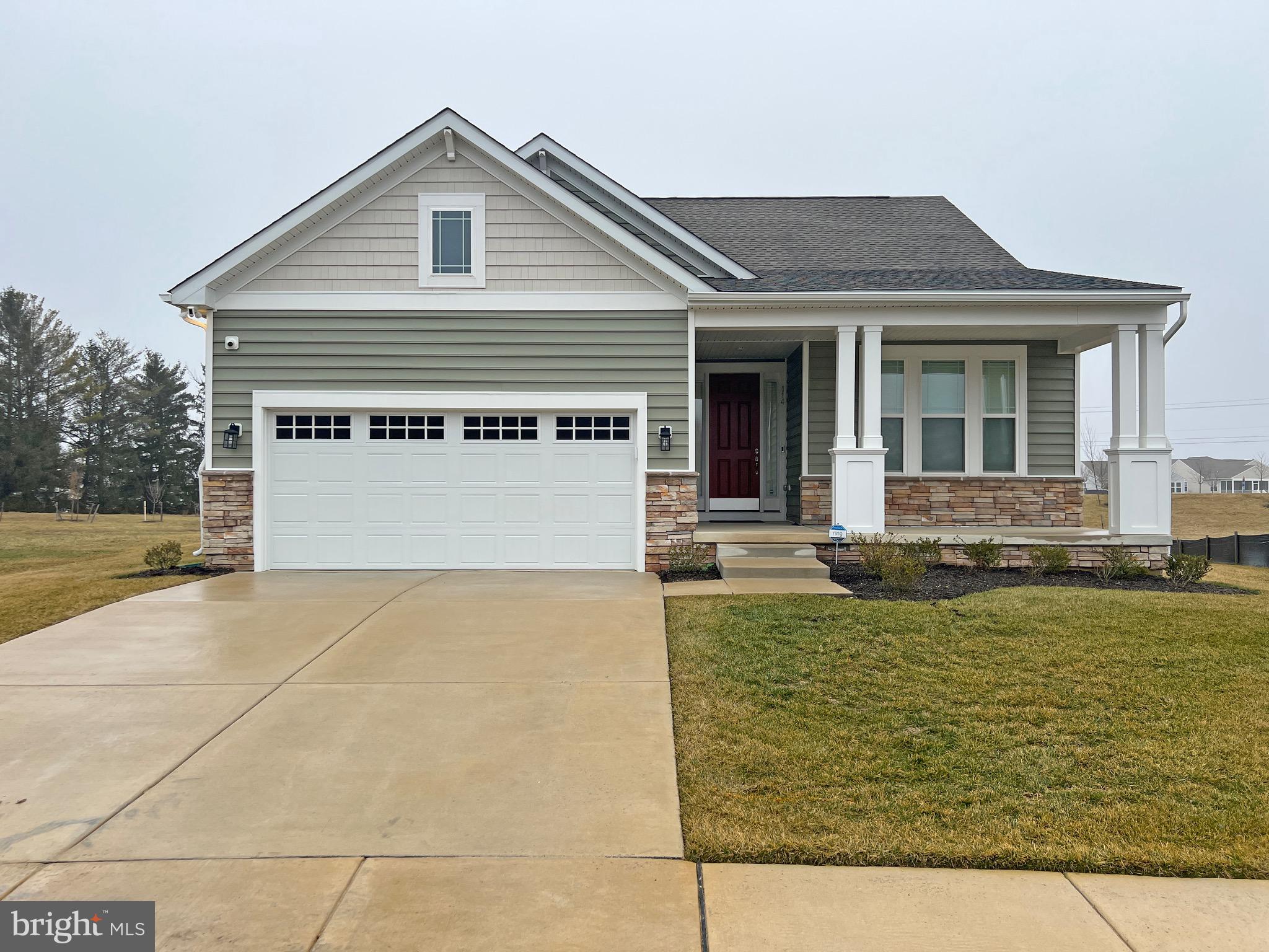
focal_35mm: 26
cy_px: 476
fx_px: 953
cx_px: 634
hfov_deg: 67.3
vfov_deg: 53.1
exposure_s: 1/2762
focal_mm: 5.7
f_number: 1.5
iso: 50
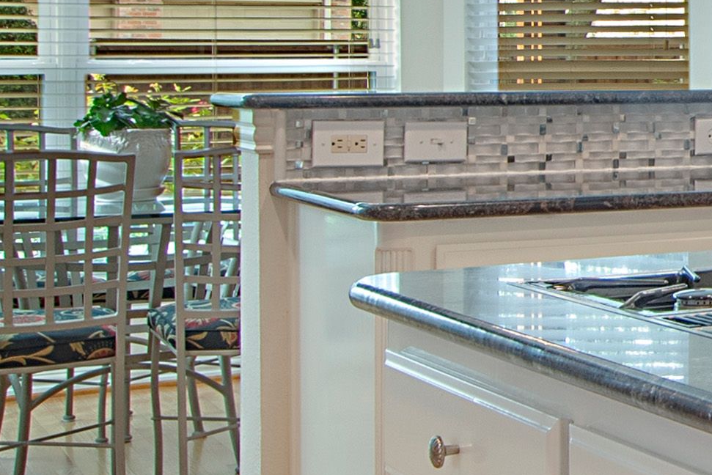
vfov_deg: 15.7
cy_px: 28
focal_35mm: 86
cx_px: 1091
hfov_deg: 20.1
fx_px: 1701
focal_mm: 10
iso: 100
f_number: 8
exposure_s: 1/13
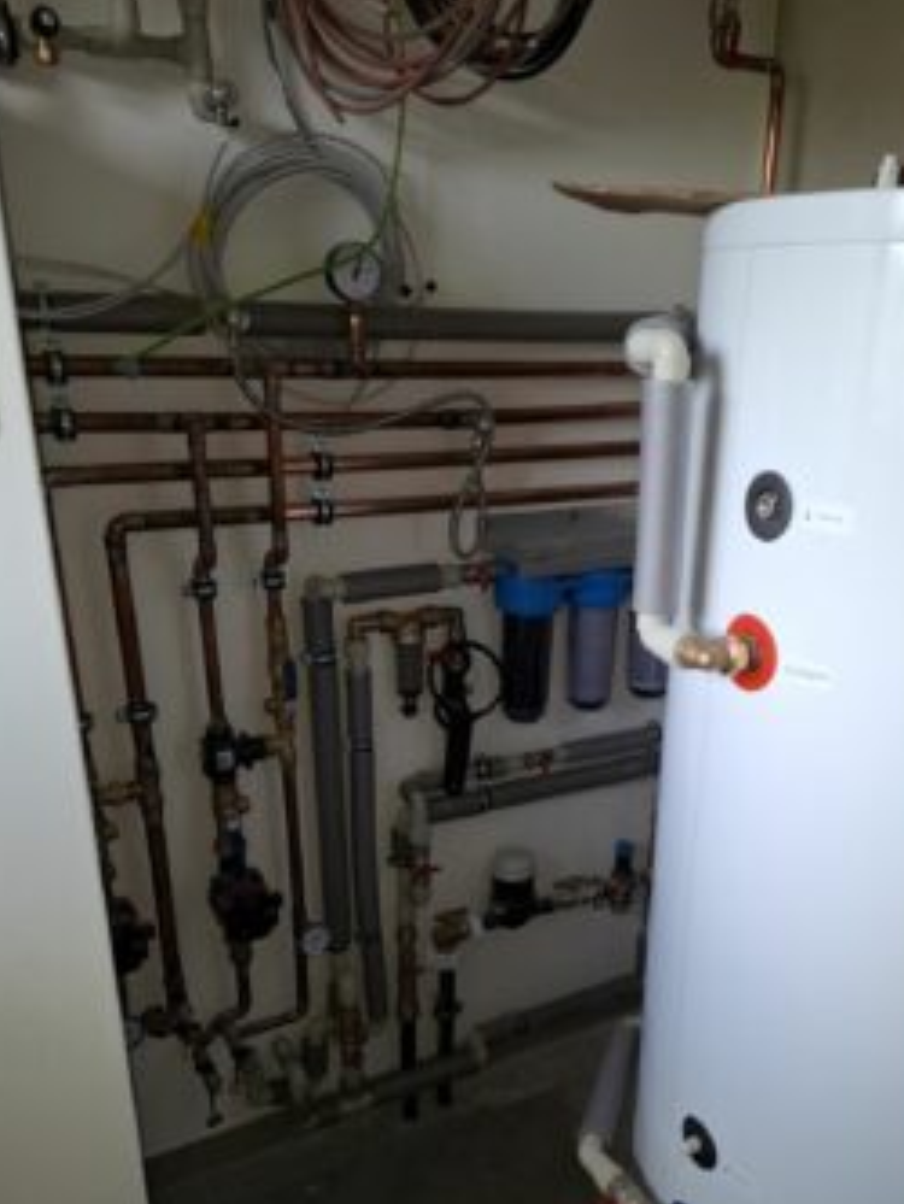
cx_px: 544
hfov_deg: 48.0
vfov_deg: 61.0
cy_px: 730
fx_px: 1009
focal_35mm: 29
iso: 160
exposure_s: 1/100
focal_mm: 5.54
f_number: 1.8
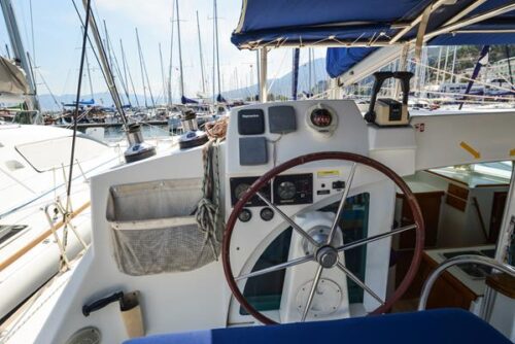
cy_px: 172
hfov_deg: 86.9
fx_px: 272
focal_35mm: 19
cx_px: 258
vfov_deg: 64.6
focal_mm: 19
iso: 250
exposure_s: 1/400
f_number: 10
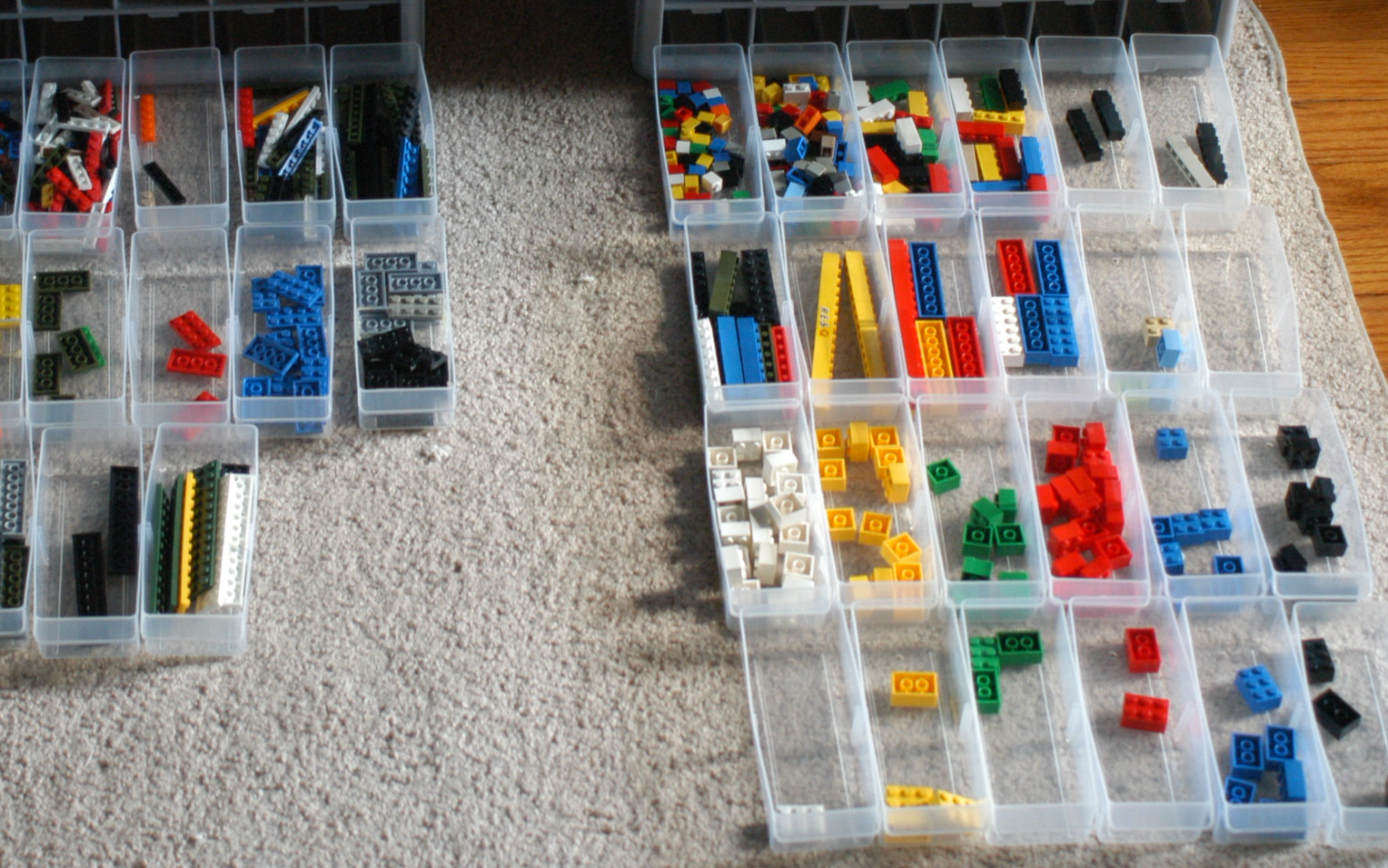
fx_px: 3556
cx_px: 505
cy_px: 282
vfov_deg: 13.9
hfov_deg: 22.0
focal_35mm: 94
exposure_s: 1/60
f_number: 4
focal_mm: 42
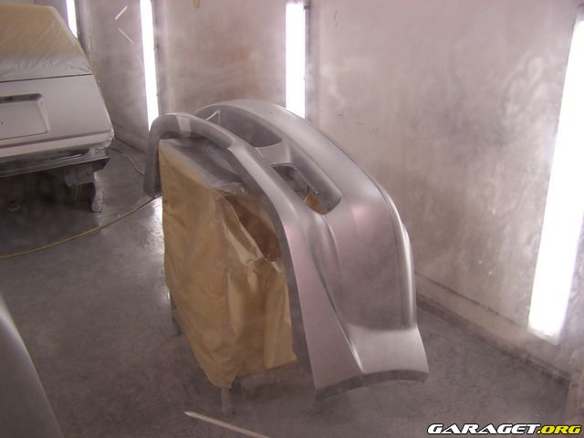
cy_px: 219
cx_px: 292
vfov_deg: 37.7
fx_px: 641
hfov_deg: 49.0
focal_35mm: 38
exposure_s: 1/30
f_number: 2.8
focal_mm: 6.3
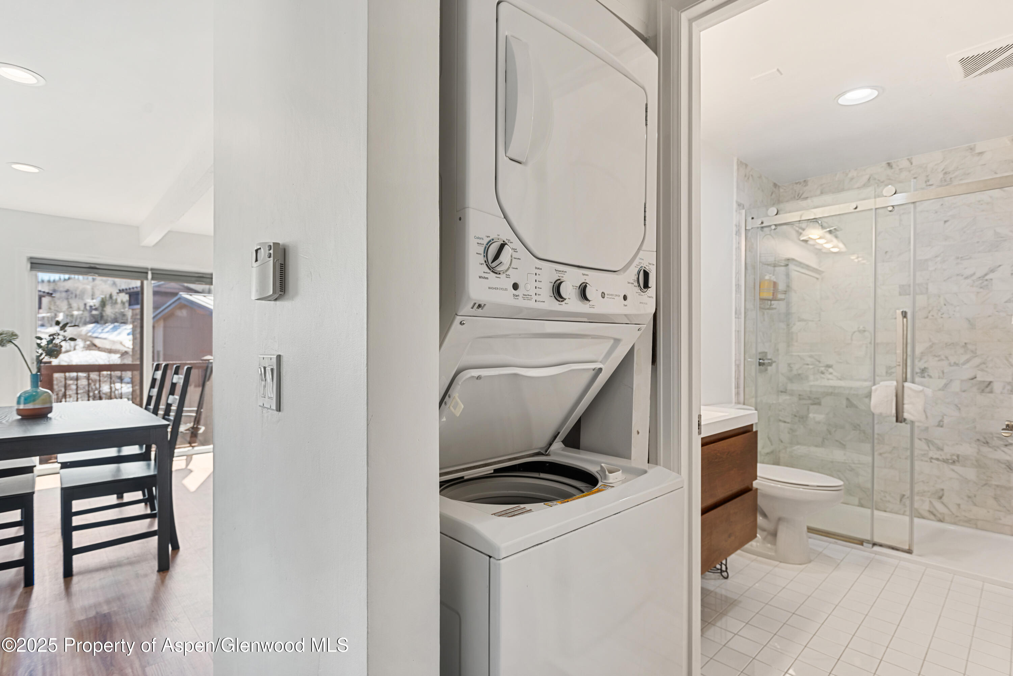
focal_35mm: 19
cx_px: 506
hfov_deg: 86.9
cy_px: 338
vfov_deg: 64.6
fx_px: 535
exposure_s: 1/4
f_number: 7.1
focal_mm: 19
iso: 160
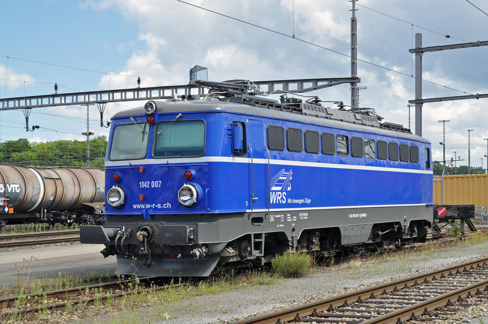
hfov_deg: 31.9
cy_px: 162
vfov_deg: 21.5
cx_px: 244
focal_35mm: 63
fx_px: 853
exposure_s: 1/400
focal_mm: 42
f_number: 10
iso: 400
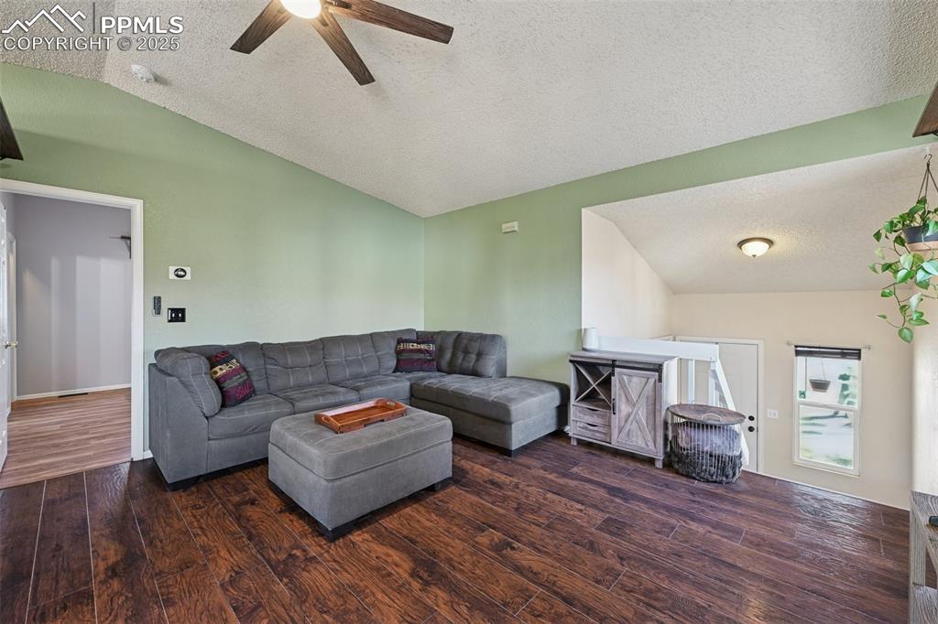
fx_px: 391
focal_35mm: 15
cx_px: 469
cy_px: 312
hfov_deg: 100.4
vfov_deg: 77.3
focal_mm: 15
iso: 100
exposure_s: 3
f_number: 11
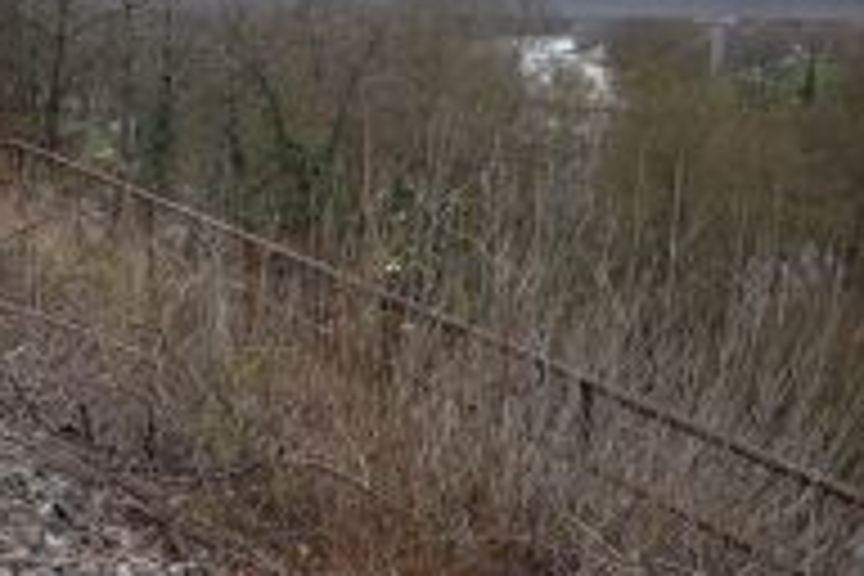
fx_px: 1992
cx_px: 333
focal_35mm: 83
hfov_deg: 24.4
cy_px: 130
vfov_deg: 16.4
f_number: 4
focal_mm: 5.2
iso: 100
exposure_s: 1/400
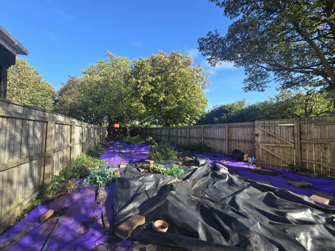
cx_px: 168
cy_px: 126
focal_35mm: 13
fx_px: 126
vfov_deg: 89.9
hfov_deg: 106.2
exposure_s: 1/701
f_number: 2.2
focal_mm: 2.2
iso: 50
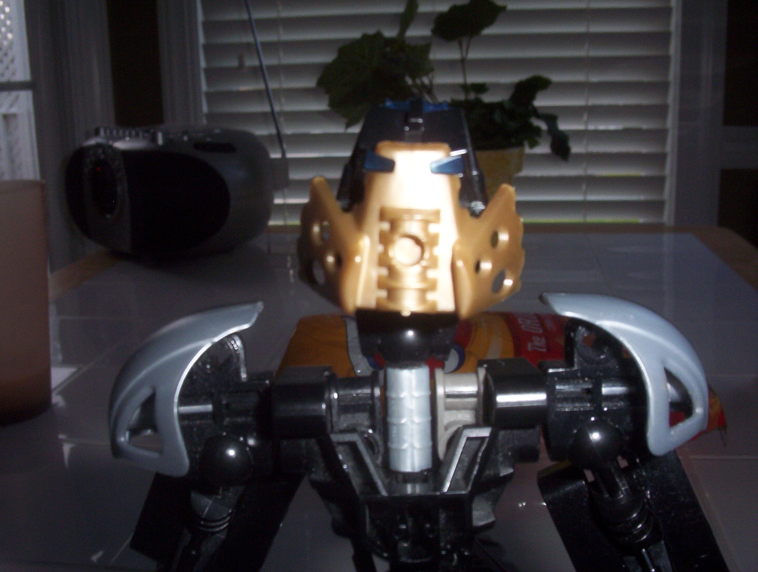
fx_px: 856
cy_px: 286
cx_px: 379
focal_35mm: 39
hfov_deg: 47.8
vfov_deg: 37.0
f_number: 4.5
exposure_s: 1/30
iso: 140
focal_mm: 6
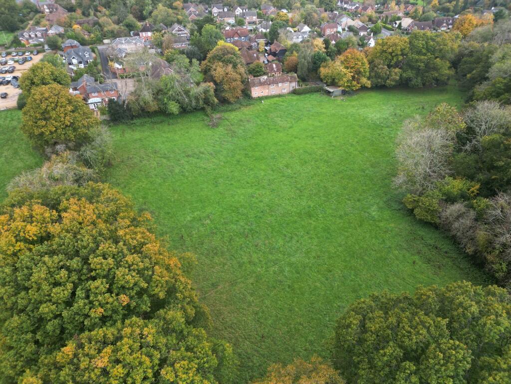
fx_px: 354
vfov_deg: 56.8
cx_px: 256
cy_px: 192
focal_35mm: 24
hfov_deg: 71.6
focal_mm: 6.72
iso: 100
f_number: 1.7
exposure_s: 1/200
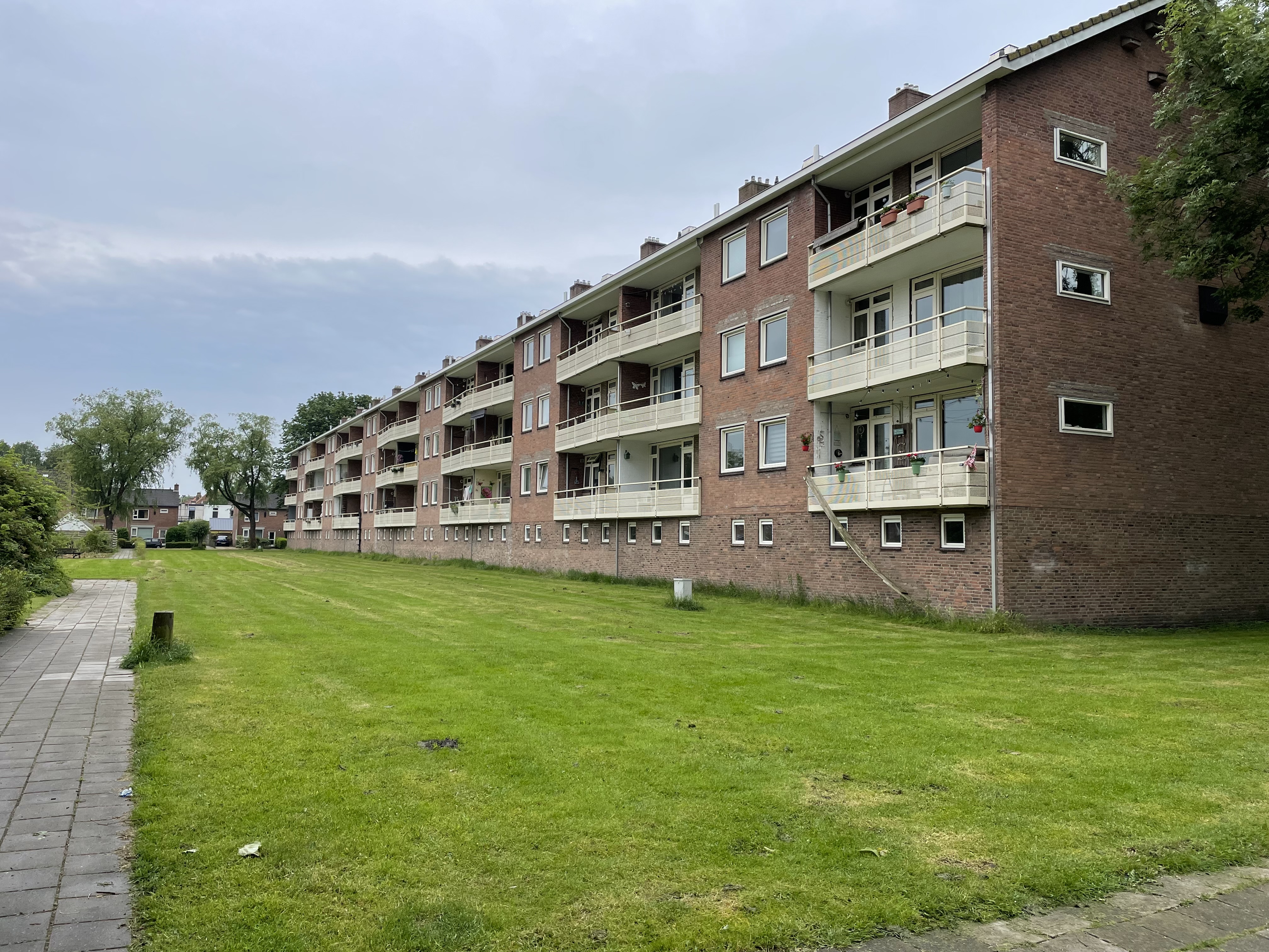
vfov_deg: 53.1
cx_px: 634
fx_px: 953
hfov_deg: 67.3
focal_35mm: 26
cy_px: 476
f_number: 1.6
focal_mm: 4.2
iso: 32
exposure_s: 1/2092
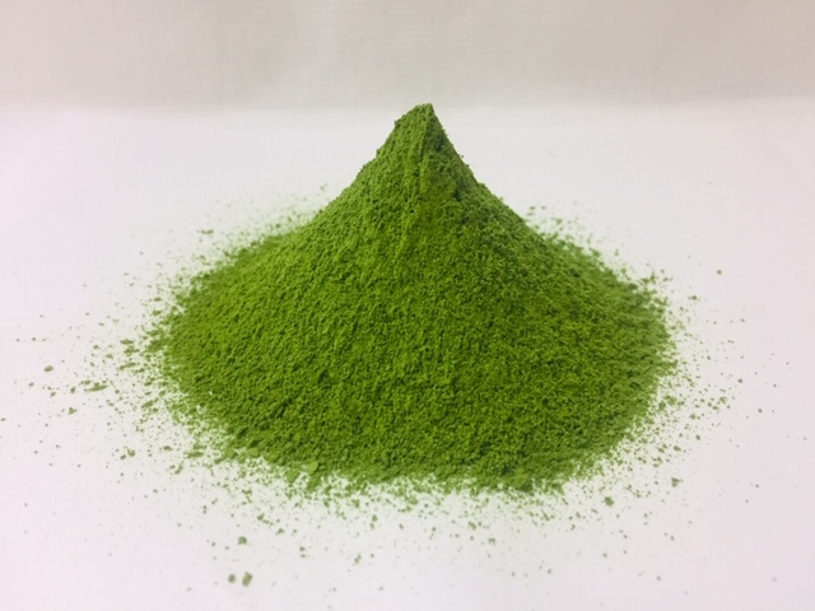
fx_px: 683
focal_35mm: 29
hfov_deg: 61.7
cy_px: 306
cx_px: 408
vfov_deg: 48.2
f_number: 2.2
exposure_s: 1/30
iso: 50
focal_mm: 4.15
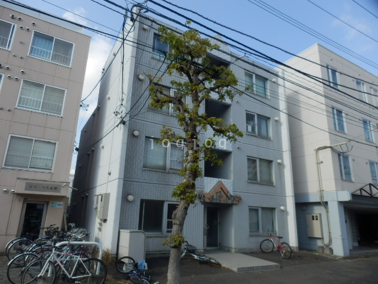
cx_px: 189
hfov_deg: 71.6
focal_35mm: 24
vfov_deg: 56.8
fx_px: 262
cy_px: 142
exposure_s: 1/800
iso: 80
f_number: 3
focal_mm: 4.2
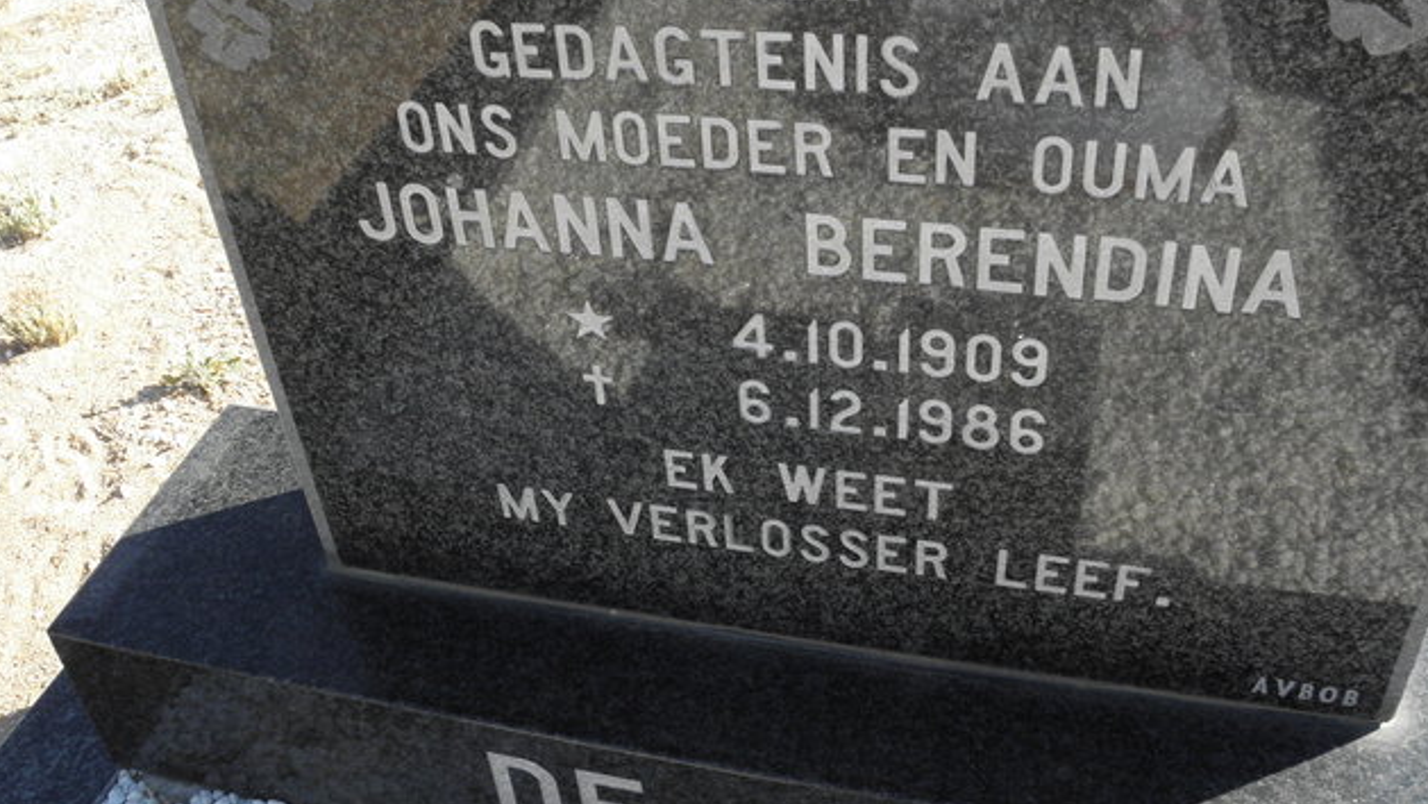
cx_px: 640
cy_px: 395
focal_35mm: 36
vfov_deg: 32.8
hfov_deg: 55.2
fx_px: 1363
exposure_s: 1/100
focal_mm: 4.6
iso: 64
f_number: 5.6
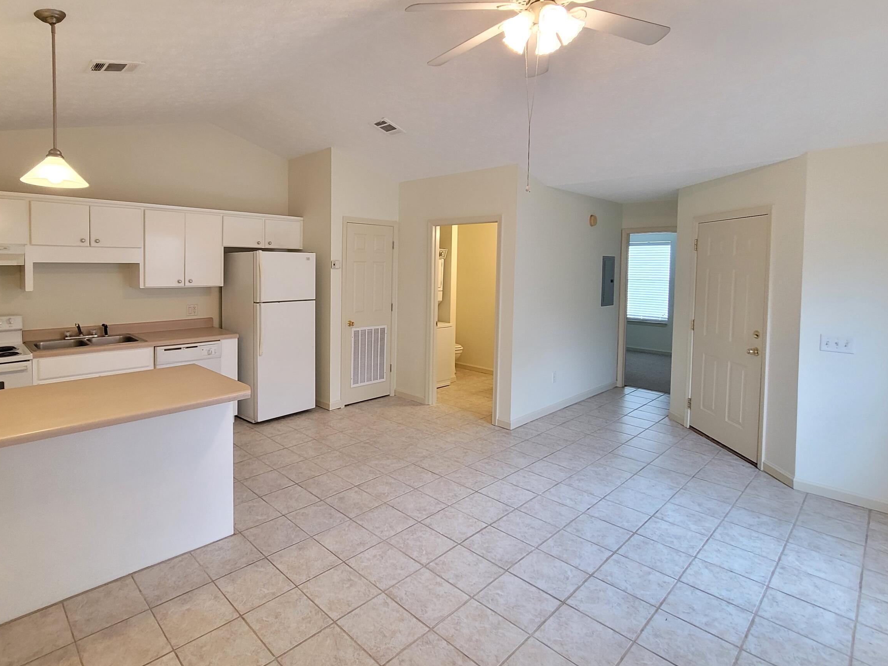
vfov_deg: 74.2
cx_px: 347
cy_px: 280
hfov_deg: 89.6
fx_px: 436
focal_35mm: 17
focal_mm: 2.2
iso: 250
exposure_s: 1/60
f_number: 2.2
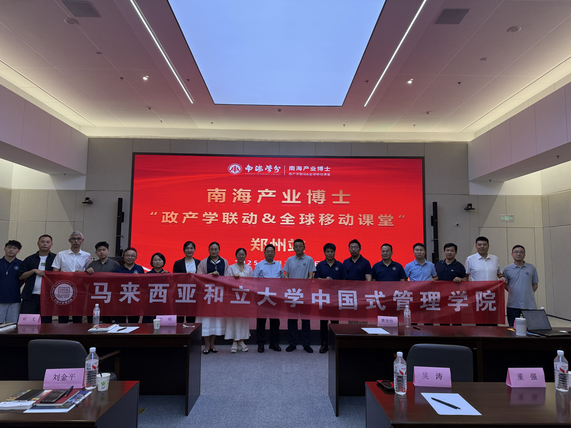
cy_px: 214
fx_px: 396
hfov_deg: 71.6
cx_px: 286
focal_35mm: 24
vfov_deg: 56.8
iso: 160
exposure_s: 1/222
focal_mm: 6.76
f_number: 1.78
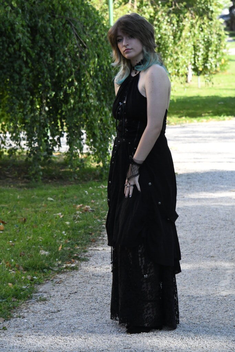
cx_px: 118
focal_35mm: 183
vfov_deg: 11.2
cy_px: 176
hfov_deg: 7.5
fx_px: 1791
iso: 4000
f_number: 10
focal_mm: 122
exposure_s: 1/1600
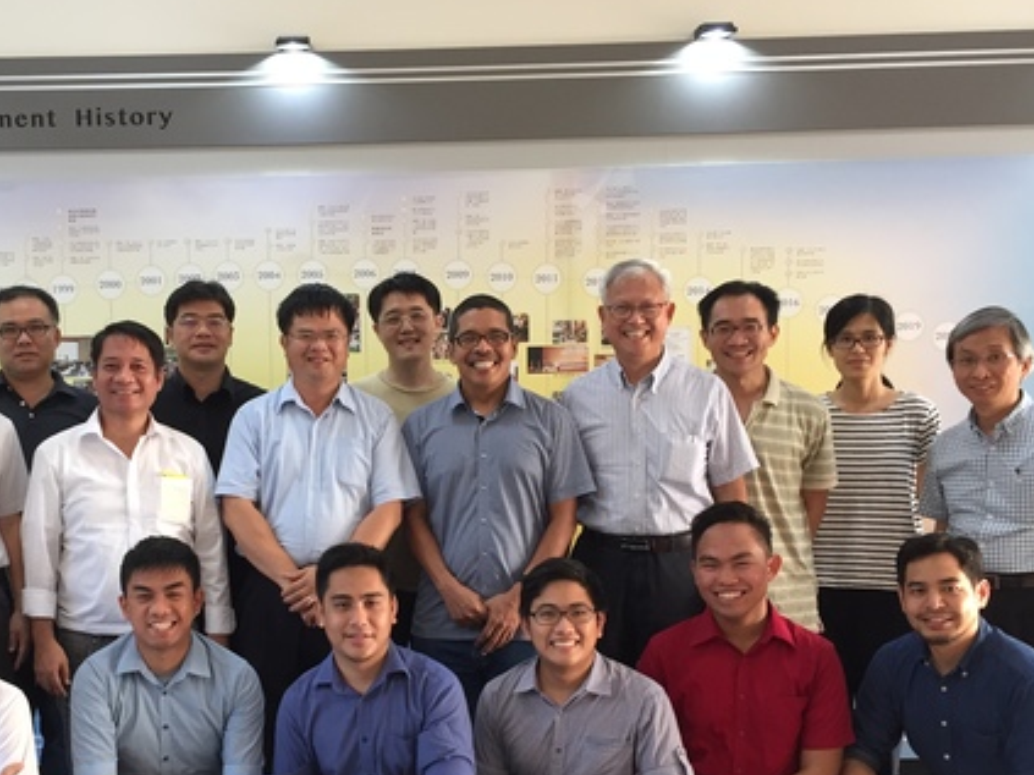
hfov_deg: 39.1
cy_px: 529
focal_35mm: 48
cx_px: 332
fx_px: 1433
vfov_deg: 30.0
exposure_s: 1/30
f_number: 2.2
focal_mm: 4.15
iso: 64
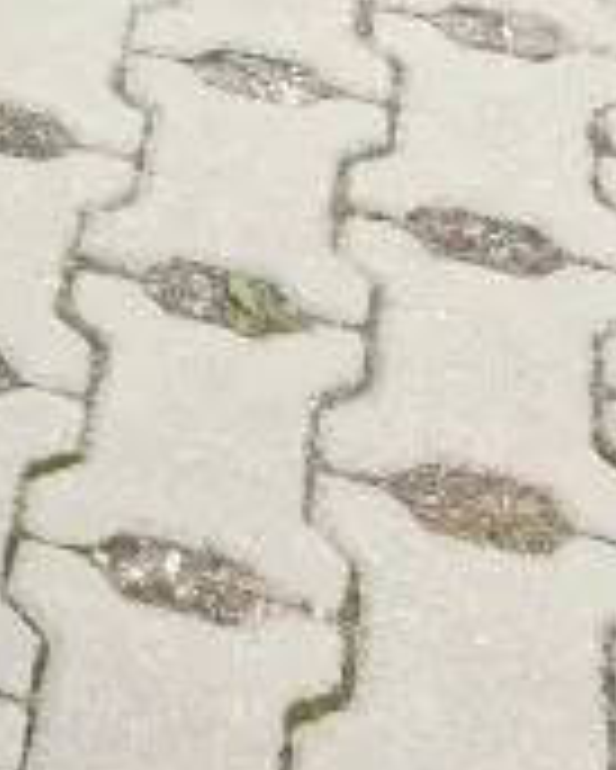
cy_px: -257
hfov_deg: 14.0
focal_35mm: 95
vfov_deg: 18.6
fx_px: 2163
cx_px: -562
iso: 50
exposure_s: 1/142
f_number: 2.4
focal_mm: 4.3
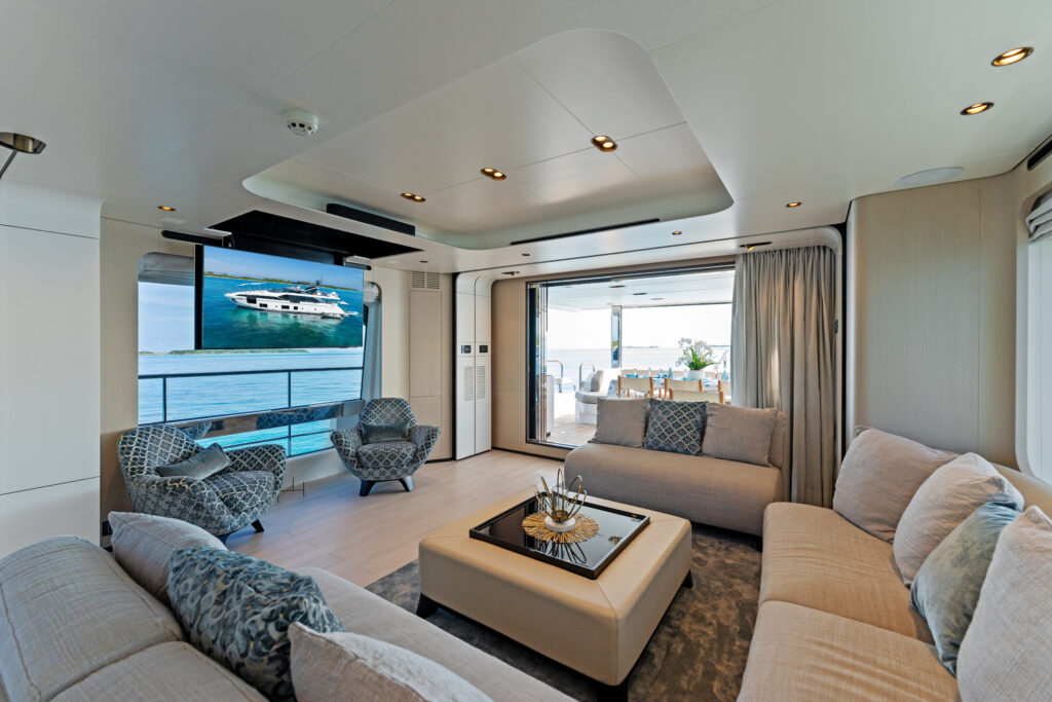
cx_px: 526
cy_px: 351
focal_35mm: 14
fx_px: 409
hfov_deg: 104.2
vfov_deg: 81.2
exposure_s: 1/125
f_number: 6.3
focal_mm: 14
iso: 200
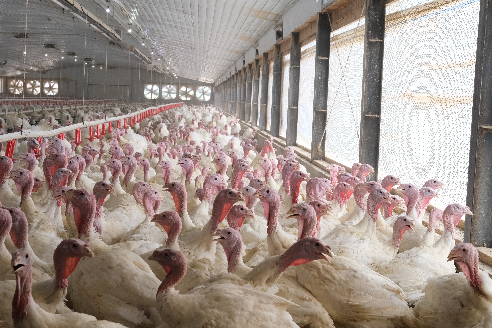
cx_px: 211
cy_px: 179
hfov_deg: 31.4
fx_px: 875
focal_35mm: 64
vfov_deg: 21.2
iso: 1600
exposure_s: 1/125
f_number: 8
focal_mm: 35
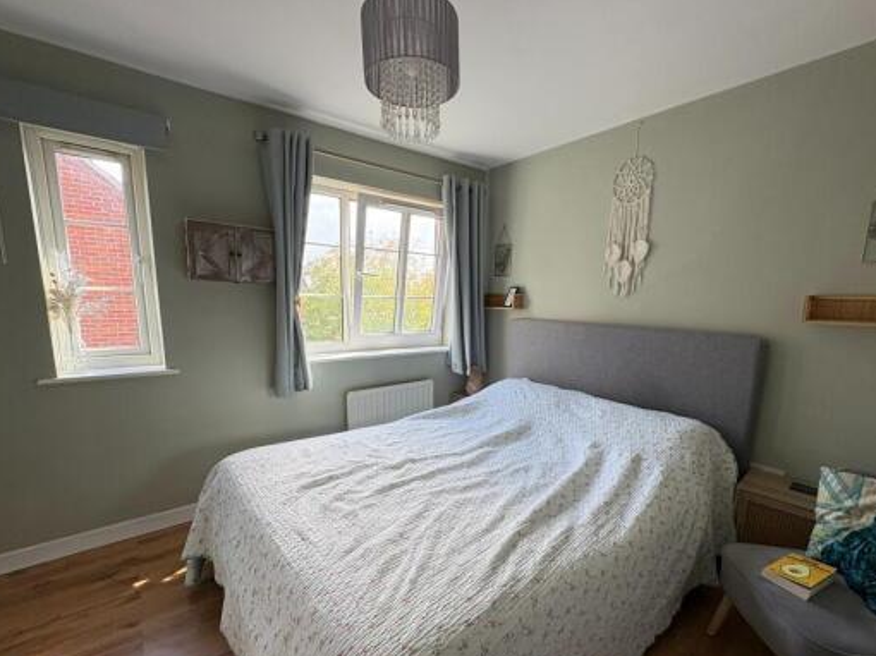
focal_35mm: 16
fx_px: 405
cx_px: 454
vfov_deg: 77.7
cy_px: 368
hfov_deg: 94.5
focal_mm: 2.22
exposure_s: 1/99
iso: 160
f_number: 2.2
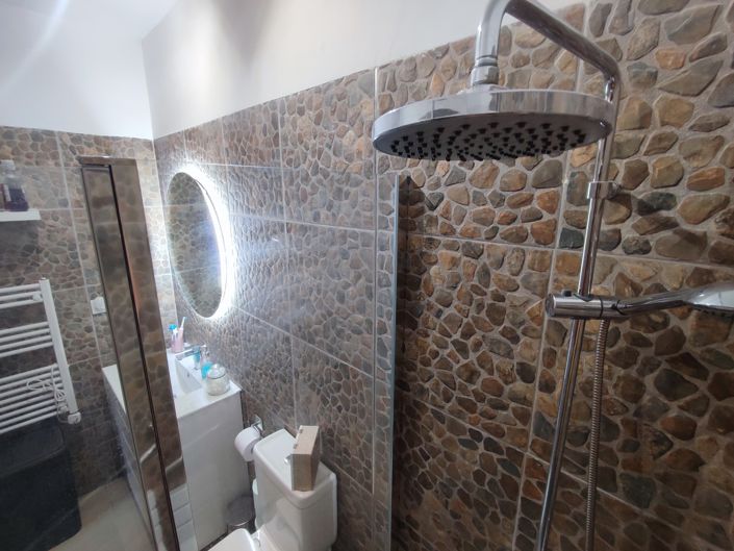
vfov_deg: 78.1
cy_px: 276
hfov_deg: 94.5
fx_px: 339
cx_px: 367
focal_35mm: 16
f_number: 2.2
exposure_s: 1/50
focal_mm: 1.65
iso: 142
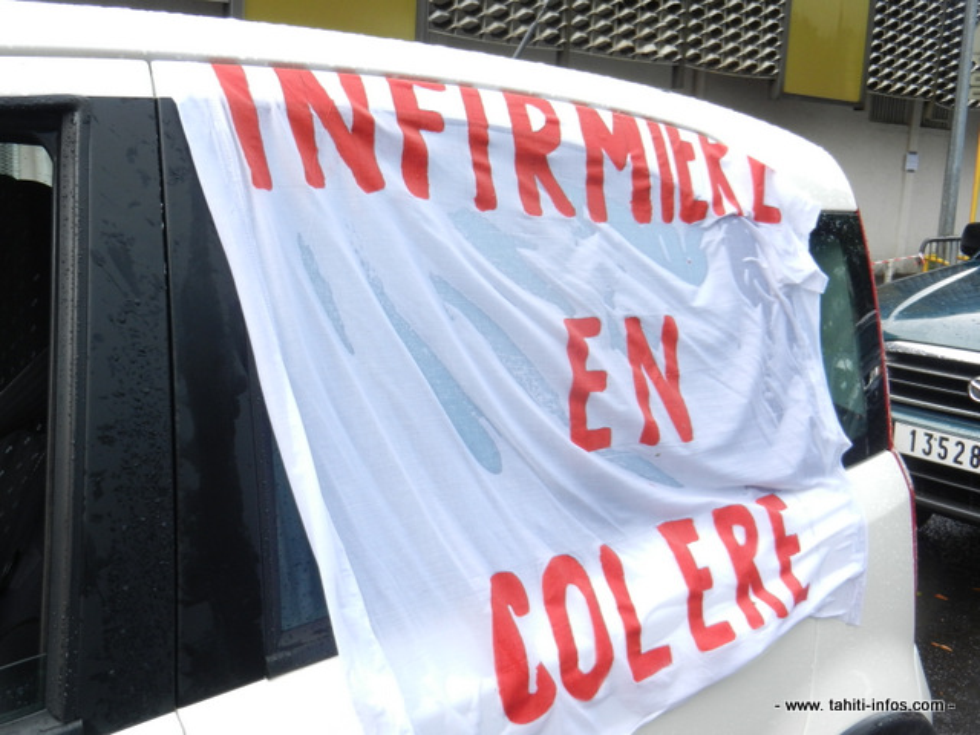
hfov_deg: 49.0
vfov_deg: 37.7
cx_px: 490
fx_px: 1076
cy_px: 368
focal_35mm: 38
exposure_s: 1/200
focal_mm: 6.9
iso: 160
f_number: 4
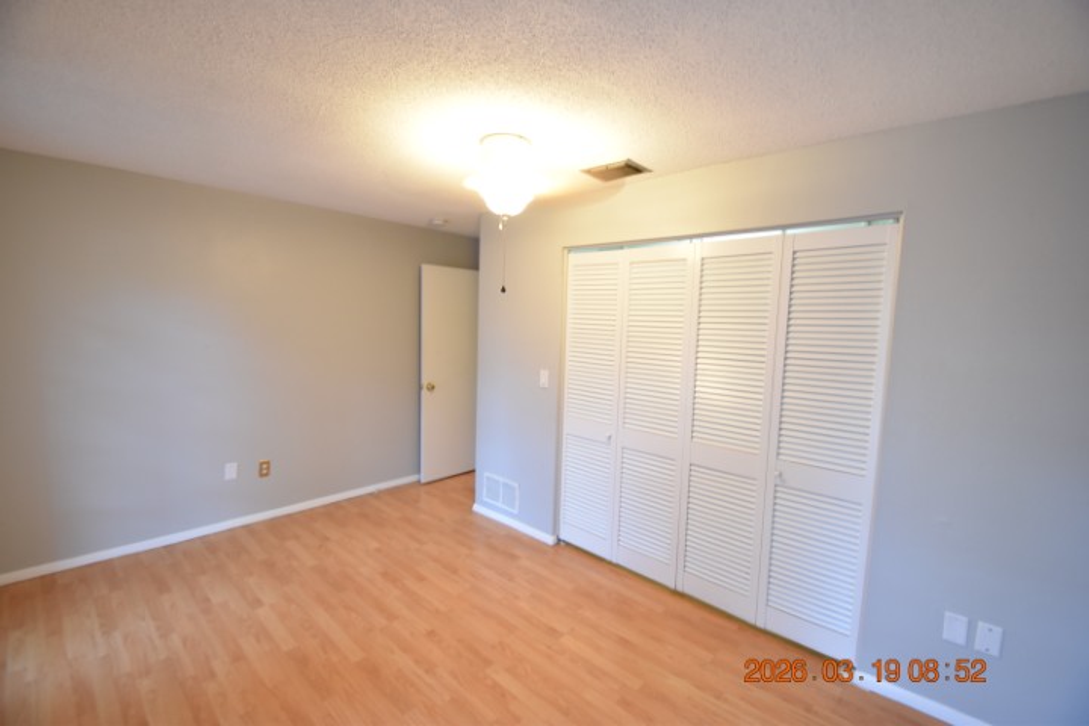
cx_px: 544
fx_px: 454
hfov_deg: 100.4
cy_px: 363
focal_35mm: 15
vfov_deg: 77.3
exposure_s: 1/8
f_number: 3.5
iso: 800
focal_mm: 10
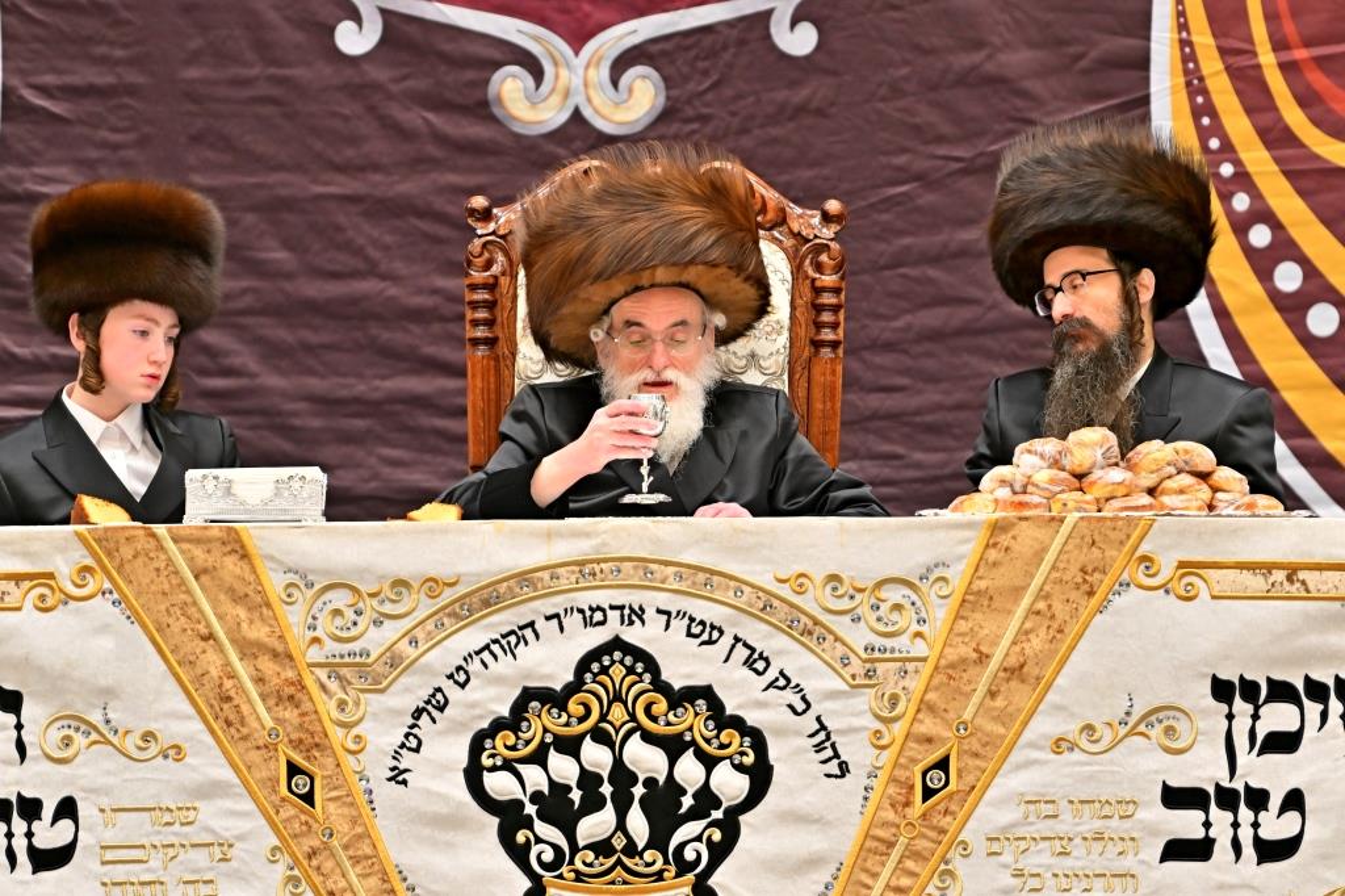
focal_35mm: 300
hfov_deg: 6.9
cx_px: 672
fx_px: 11204
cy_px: 448
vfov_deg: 4.6
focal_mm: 200
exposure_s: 1/320
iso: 320
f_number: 2.8
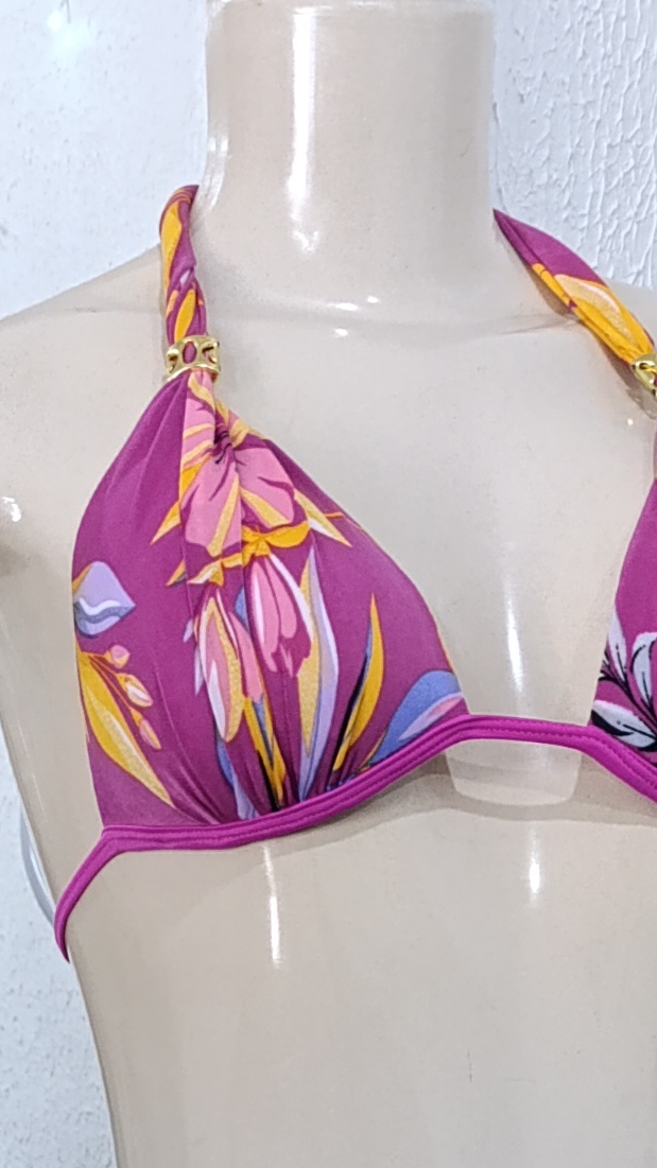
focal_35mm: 93
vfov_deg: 18.8
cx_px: 240
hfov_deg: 13.0
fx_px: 2881
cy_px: 1982
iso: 1000
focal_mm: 6.14
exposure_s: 1/60
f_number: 1.6
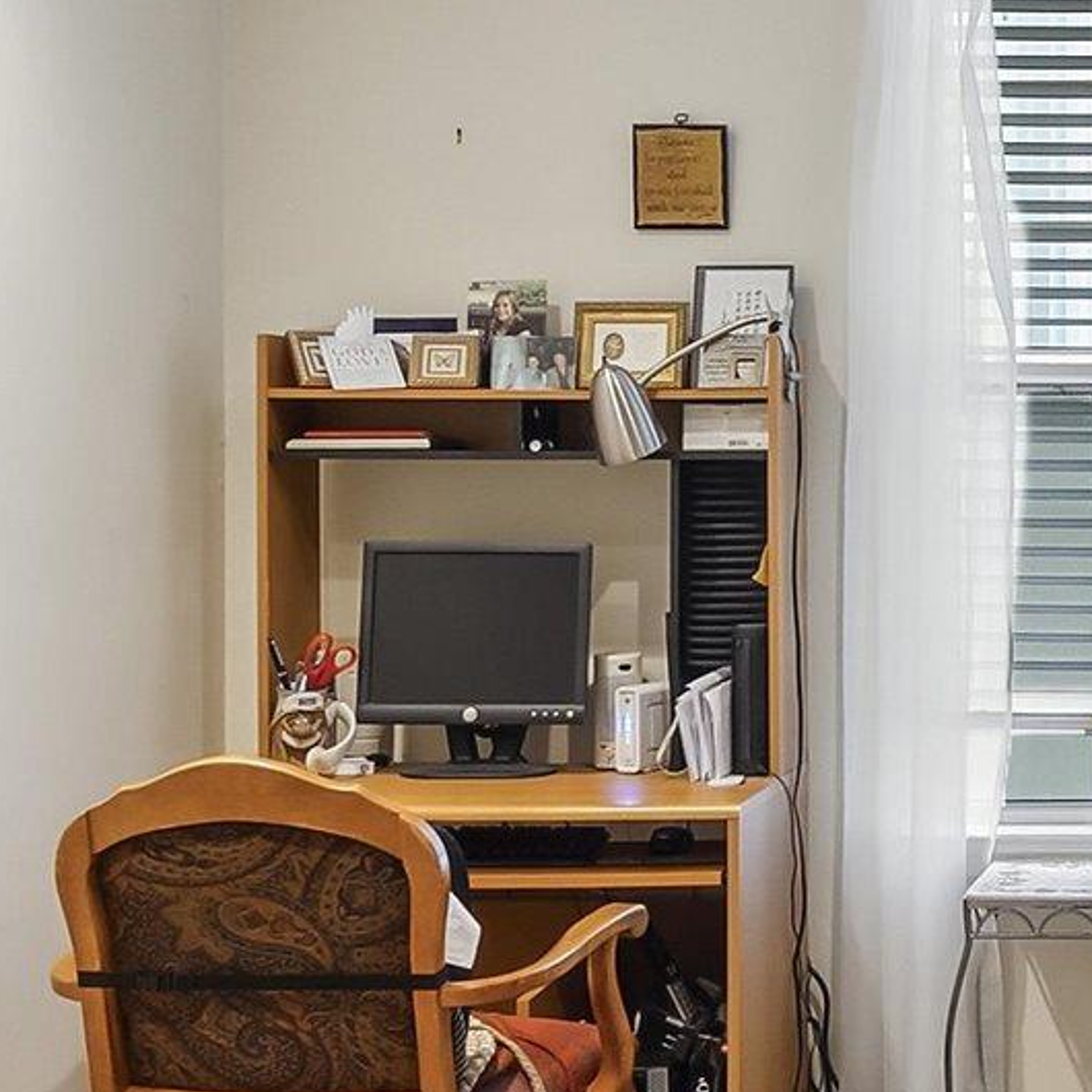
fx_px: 2463
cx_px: 1275
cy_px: 448
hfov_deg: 23.1
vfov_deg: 25.0
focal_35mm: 69
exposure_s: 1/6
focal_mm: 14
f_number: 7.1
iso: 640
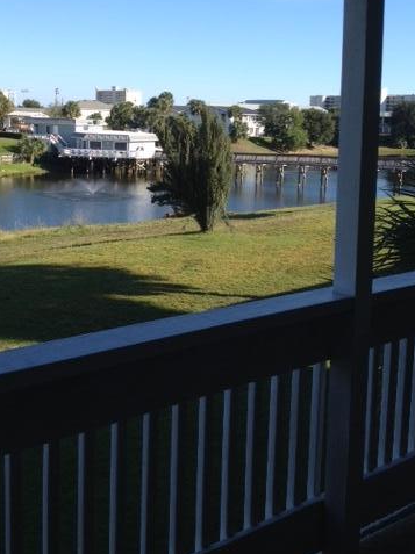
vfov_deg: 40.2
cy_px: 207
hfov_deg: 30.8
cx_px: 183
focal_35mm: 47
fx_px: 752
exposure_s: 1/1022
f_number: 2.4
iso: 50
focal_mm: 4.28
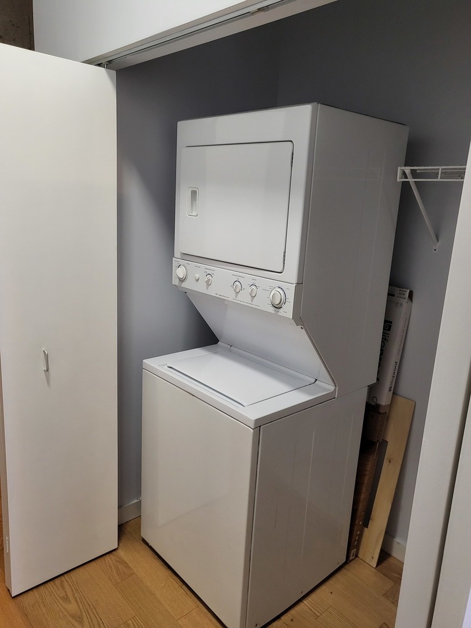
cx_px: 236
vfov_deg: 67.3
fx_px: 472
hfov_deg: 53.1
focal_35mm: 26
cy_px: 314
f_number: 1.8
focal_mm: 4.25
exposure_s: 1/40
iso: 500
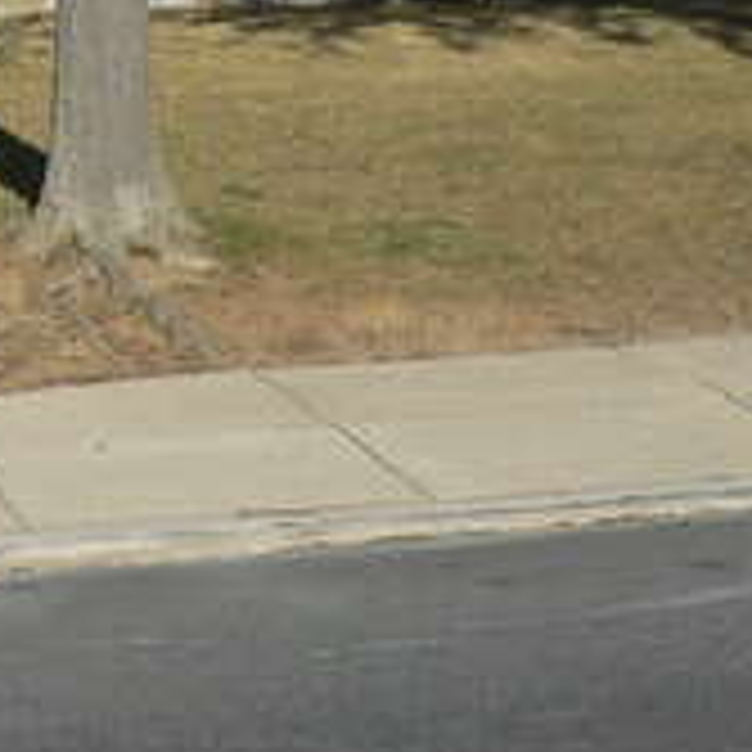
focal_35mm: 148
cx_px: -500
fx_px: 3638
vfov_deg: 11.3
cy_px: -423
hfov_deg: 11.2
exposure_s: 1/500
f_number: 5.6
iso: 100
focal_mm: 4.6
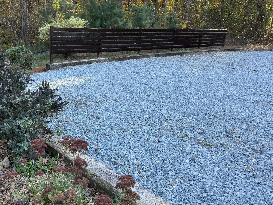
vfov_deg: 39.6
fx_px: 284
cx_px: 91
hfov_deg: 50.4
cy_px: 118
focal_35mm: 36
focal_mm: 6.76
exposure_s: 1/368
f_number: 1.78
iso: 80
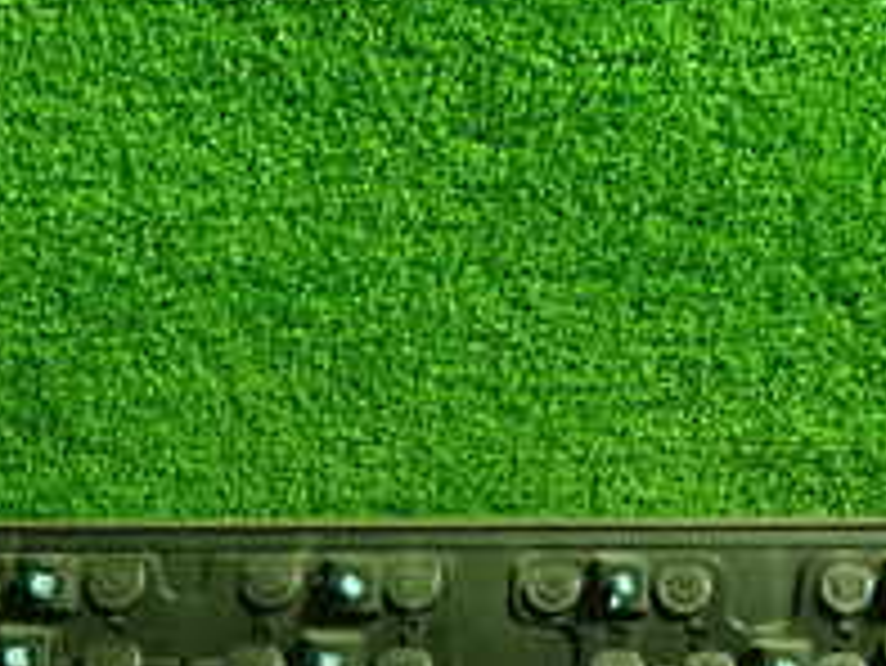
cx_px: 558
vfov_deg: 18.9
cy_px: 657
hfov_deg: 25.6
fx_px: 1946
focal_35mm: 76
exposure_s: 1/30
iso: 320
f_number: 2
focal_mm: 4.5
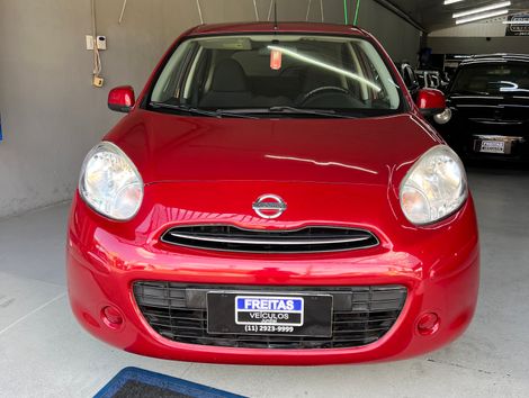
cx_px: 264
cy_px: 199
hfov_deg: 67.2
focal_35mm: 26
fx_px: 398
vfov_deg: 53.2
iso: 50
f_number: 1.5
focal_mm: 5.7
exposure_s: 1/120
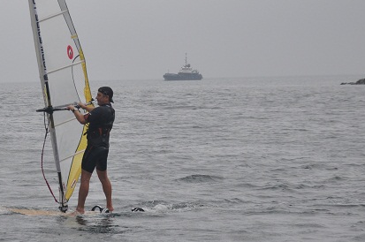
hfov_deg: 7.8
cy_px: 62
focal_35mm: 265
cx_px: 103
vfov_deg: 5.2
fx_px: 2683
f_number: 5.6
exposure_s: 1/400
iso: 400
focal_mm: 85
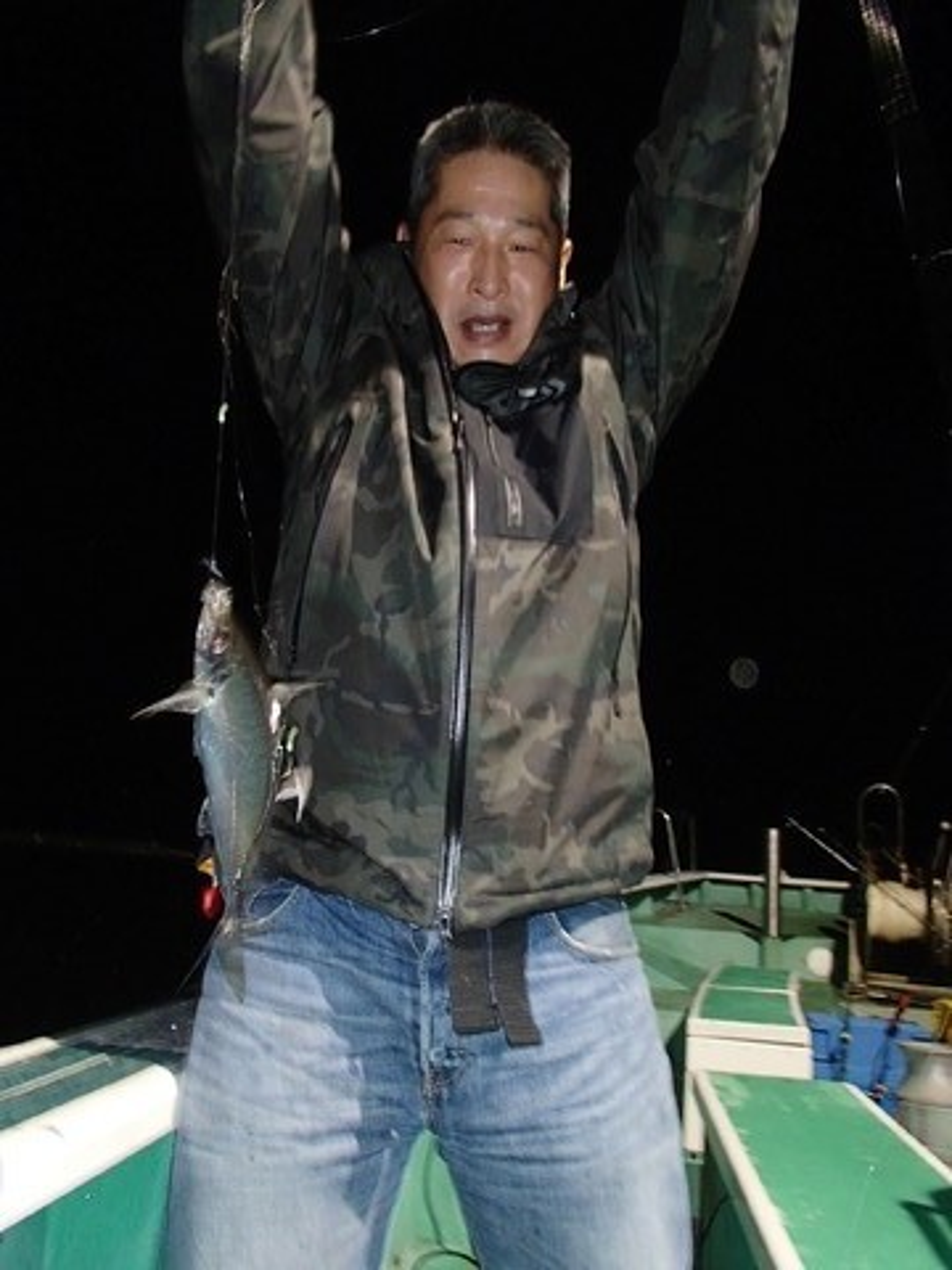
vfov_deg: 63.4
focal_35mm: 28
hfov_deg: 49.7
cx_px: 476
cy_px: 635
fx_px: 1027
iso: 400
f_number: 3.9
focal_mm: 5
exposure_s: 1/30
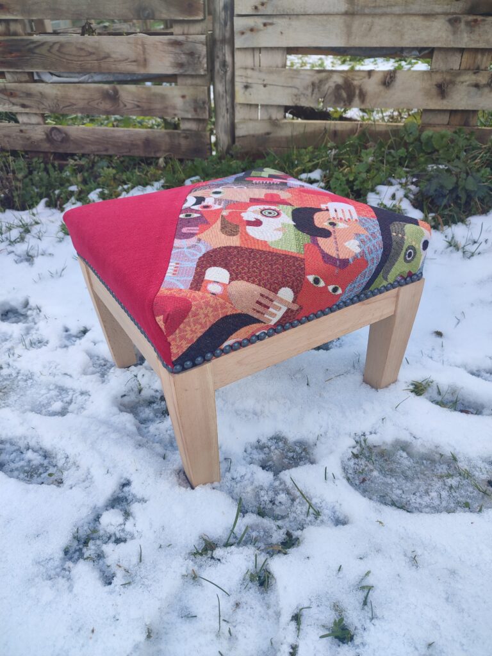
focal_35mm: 24
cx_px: 246
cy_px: 328
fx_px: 455
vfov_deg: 71.6
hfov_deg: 56.8
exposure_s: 1/100
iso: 58
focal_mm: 5.89
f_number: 1.89
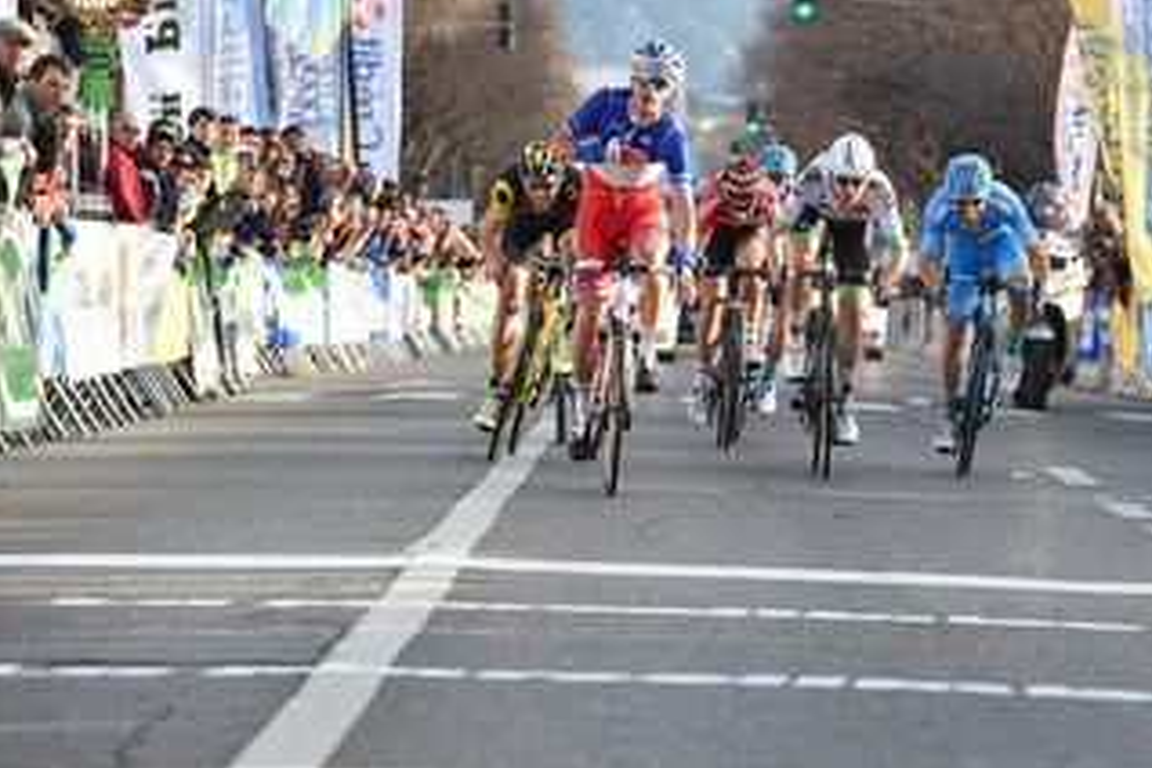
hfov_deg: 7.7
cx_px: 779
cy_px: 364
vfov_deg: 5.1
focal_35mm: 269
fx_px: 8607
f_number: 6.3
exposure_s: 1/1000
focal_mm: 190
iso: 1000
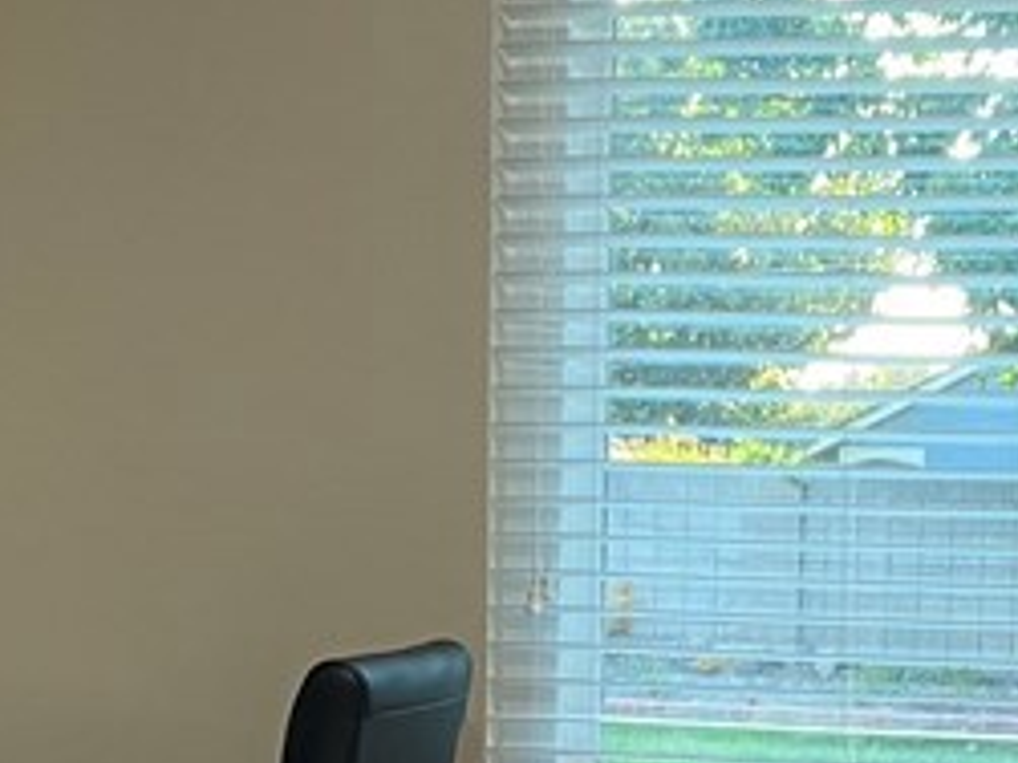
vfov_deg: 13.6
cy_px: 893
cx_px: 698
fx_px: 3116
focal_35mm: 106
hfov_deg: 18.5
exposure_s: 1/60
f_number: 1.8
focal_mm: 4.25
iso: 80
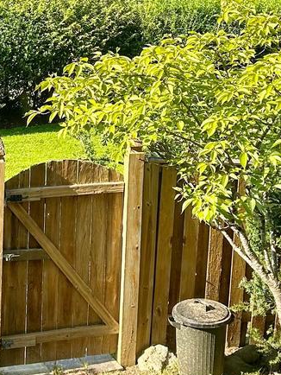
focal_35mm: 92
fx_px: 995
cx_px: 80
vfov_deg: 20.9
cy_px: 40
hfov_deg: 16.0
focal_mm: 5.7
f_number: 1.5
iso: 50
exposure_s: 1/1079
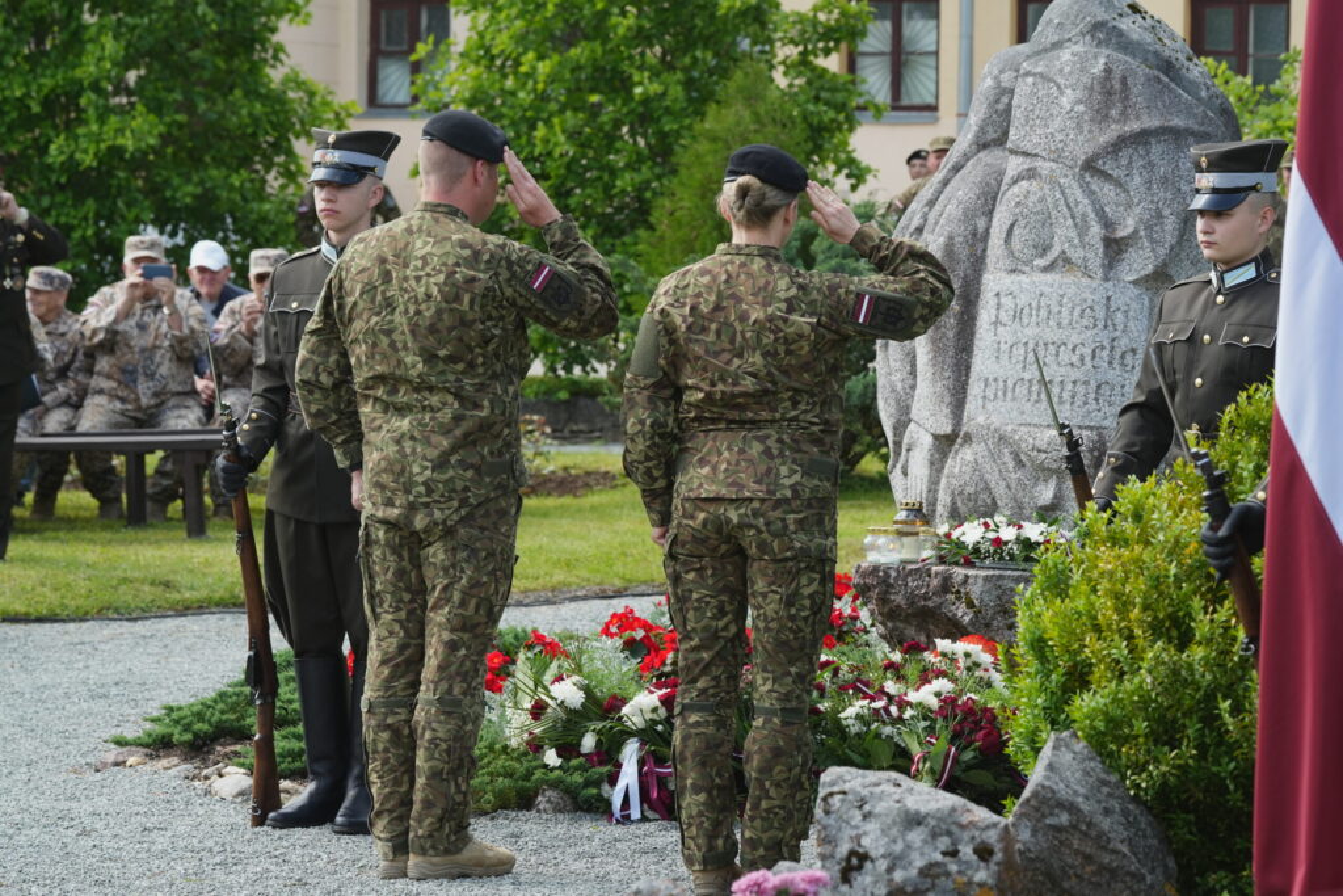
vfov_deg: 11.4
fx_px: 4477
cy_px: 448
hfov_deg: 17.1
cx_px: 672
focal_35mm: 120
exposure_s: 1/400
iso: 640
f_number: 8
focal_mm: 120
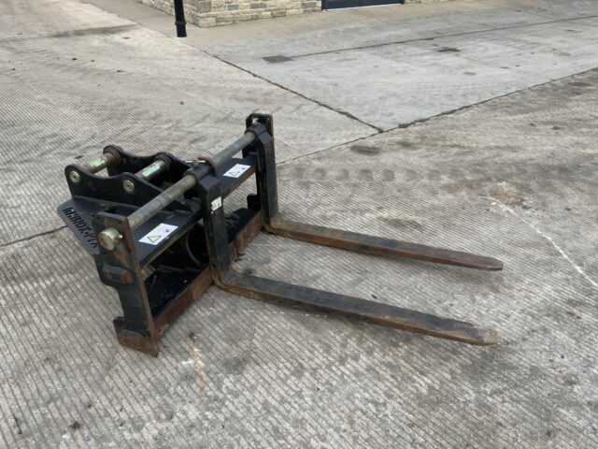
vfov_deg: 48.2
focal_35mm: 29
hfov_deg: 61.7
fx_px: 501
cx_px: 299
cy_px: 224
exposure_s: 1/122
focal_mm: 3
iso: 32
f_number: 1.8
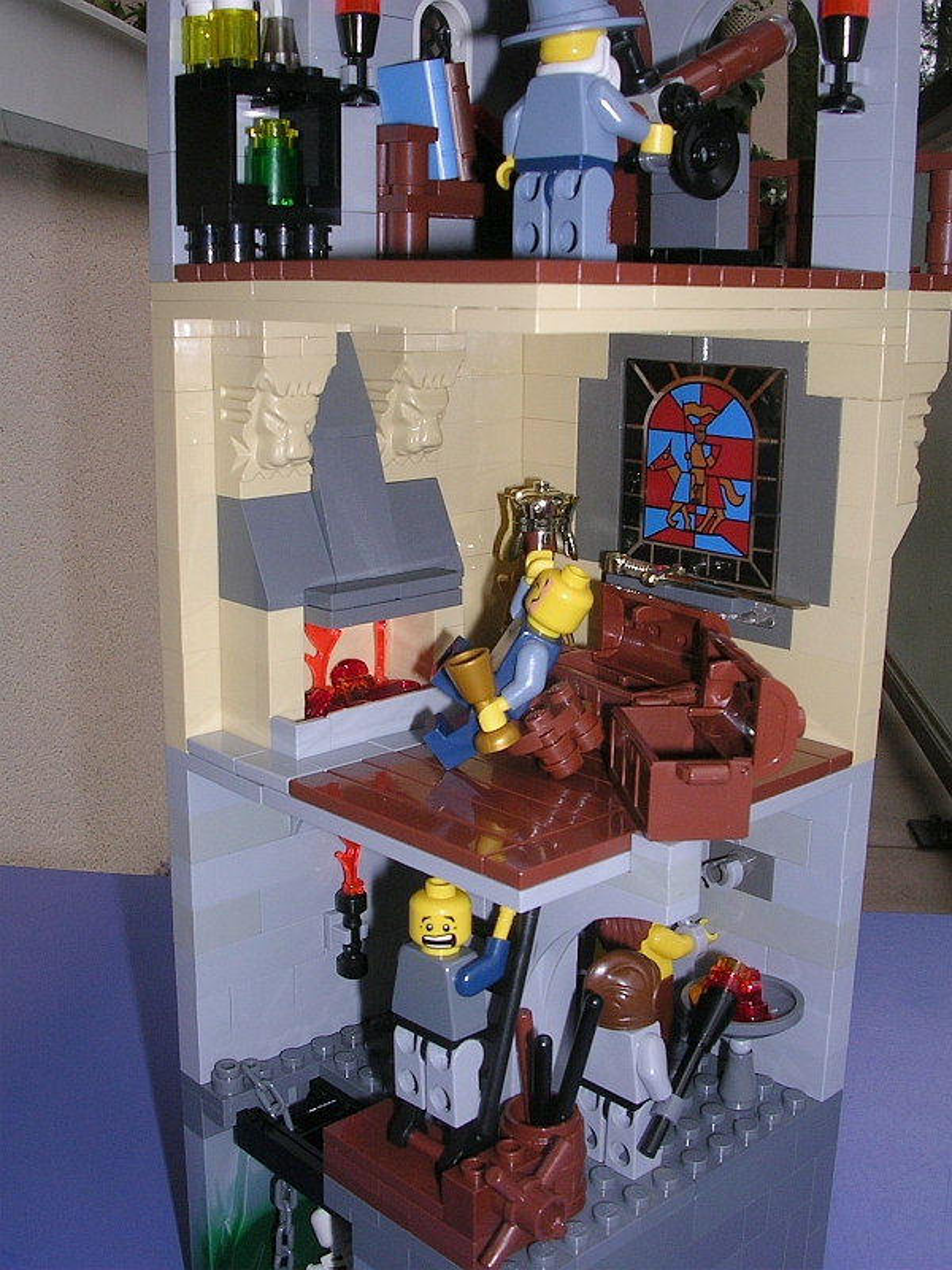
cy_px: 635
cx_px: 476
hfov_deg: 37.7
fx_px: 1393
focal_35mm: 38
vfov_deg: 49.0
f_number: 5.6
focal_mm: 5.8
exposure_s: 1/60.1
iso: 50
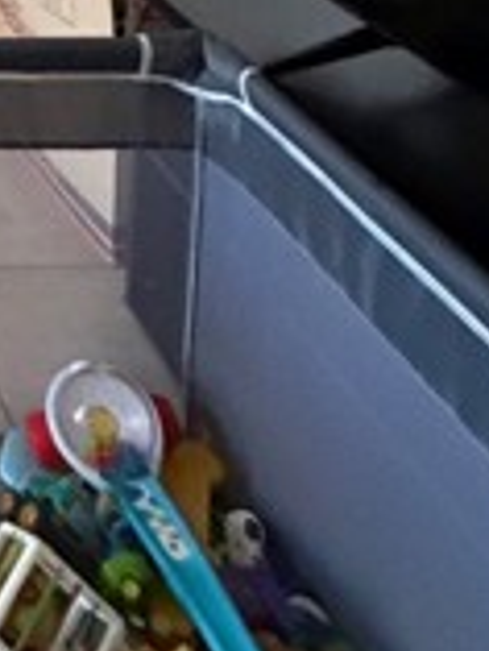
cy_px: -303
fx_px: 1072
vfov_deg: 25.9
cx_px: -385
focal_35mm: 57
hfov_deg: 19.4
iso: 800
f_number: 2.2
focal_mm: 2.22
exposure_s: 1/60
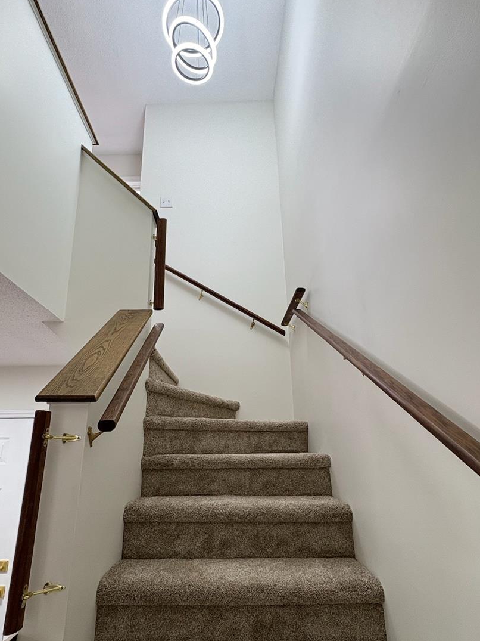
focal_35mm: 20
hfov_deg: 65.9
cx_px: 228
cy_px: 337
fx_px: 370
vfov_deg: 81.7
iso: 250
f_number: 2.2
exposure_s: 1/60
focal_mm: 2.22
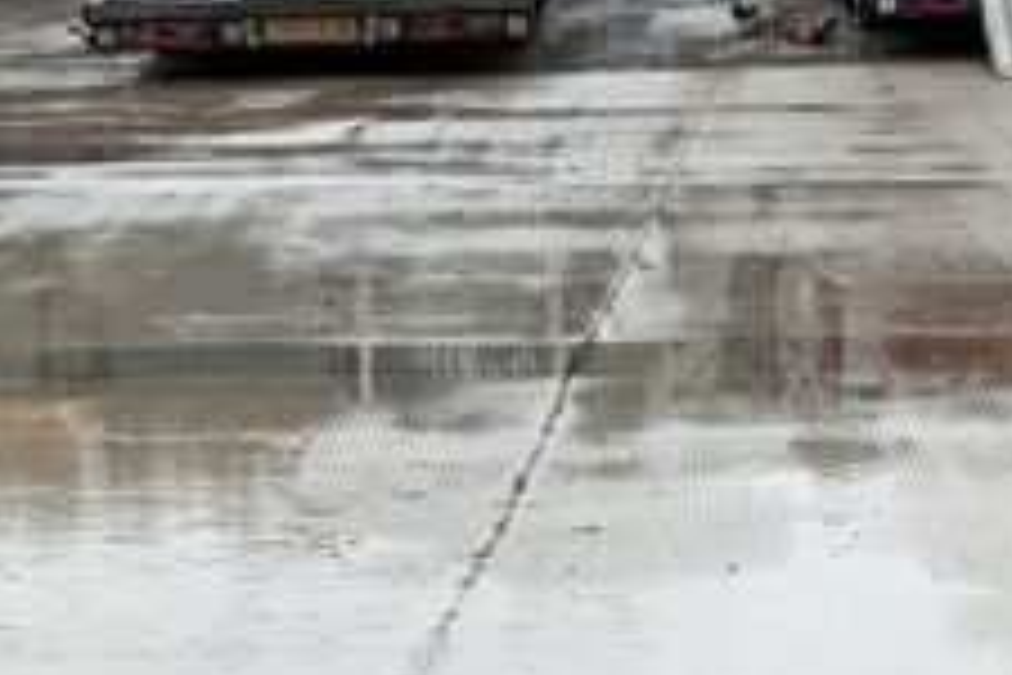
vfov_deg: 9.3
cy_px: 1422
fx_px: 3851
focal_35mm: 137
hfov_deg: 14.9
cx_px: 751
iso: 16
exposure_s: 1/389
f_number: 1.8
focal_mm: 3
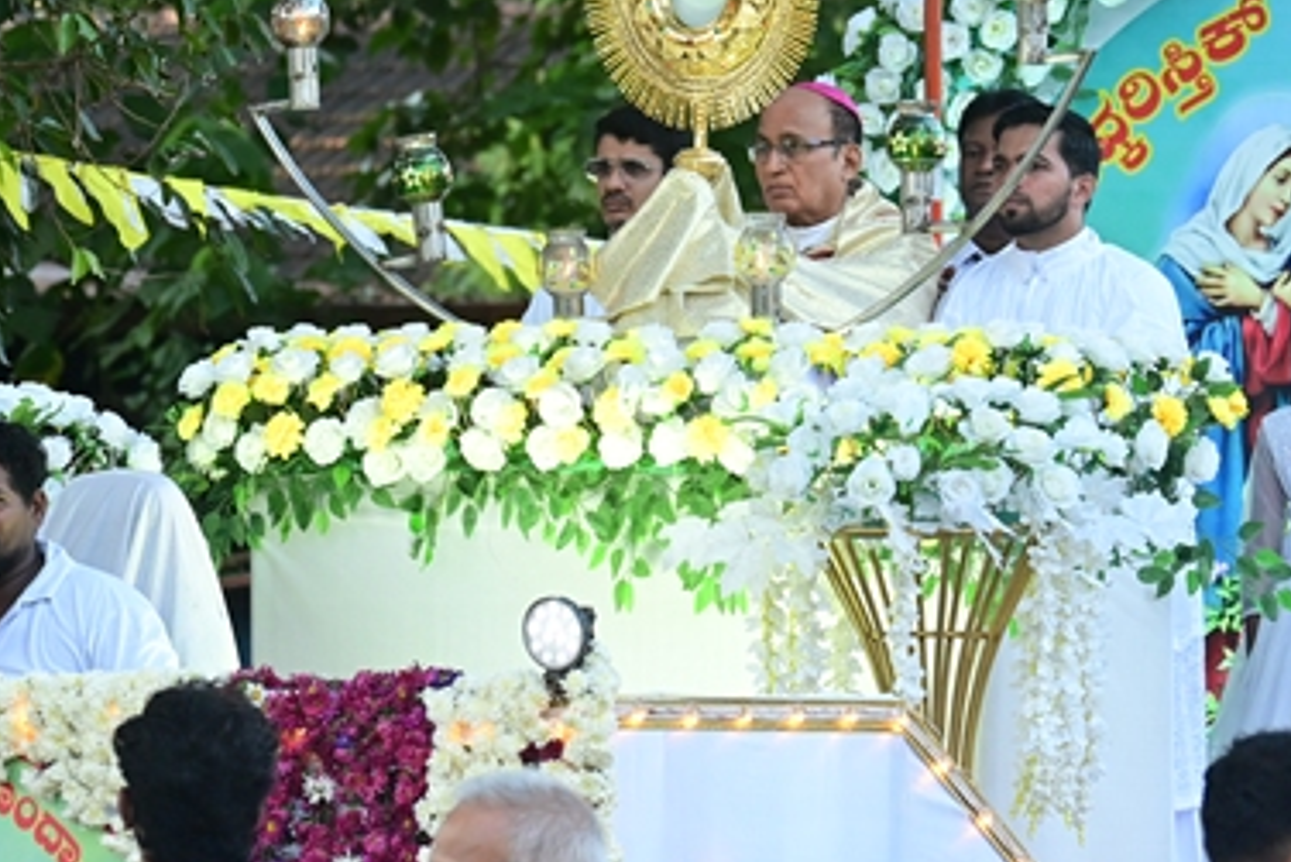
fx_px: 10977
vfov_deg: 4.5
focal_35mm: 306
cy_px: 307
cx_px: 783
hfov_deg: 6.7
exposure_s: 1/640
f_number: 5.3
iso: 2000
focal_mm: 120
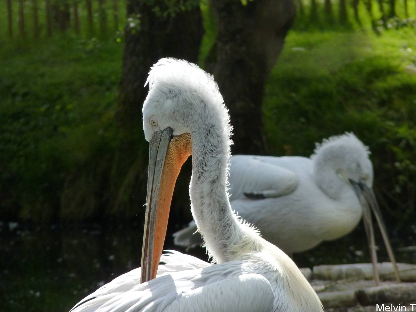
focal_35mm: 486
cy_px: 156
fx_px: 5841
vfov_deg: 3.1
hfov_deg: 4.1
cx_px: 208
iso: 250
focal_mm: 86.4
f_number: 5.6
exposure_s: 1/500
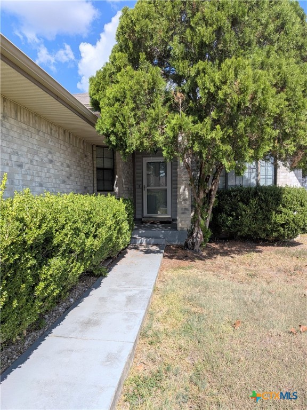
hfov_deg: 56.8
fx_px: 284
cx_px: 154
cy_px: 205
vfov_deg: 71.6
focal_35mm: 24
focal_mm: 4.53
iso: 29
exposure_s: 1/1634
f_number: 1.7
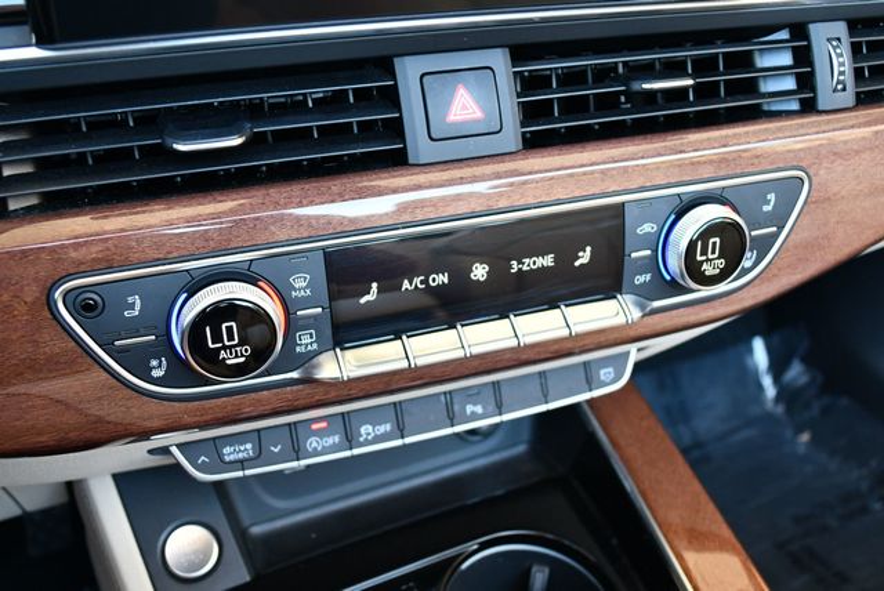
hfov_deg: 53.1
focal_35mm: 36
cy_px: 296
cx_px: 442
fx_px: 885
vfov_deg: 36.9
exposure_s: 1/160
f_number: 3.5
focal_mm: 18
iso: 800
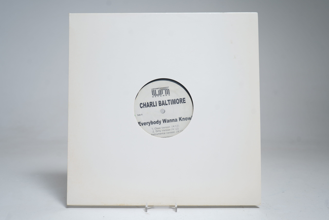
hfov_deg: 61.9
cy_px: 110
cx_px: 164
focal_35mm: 30
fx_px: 274
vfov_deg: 43.6
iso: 64
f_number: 5
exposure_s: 1/5
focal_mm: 30
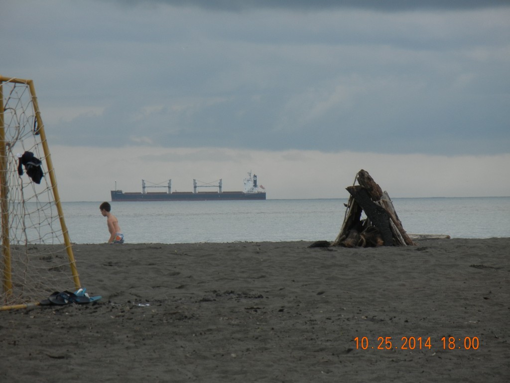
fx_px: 4420
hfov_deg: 6.6
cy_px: 192
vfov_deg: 5.0
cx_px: 255
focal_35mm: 300
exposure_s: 1/59
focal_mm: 54
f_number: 5.6
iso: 187
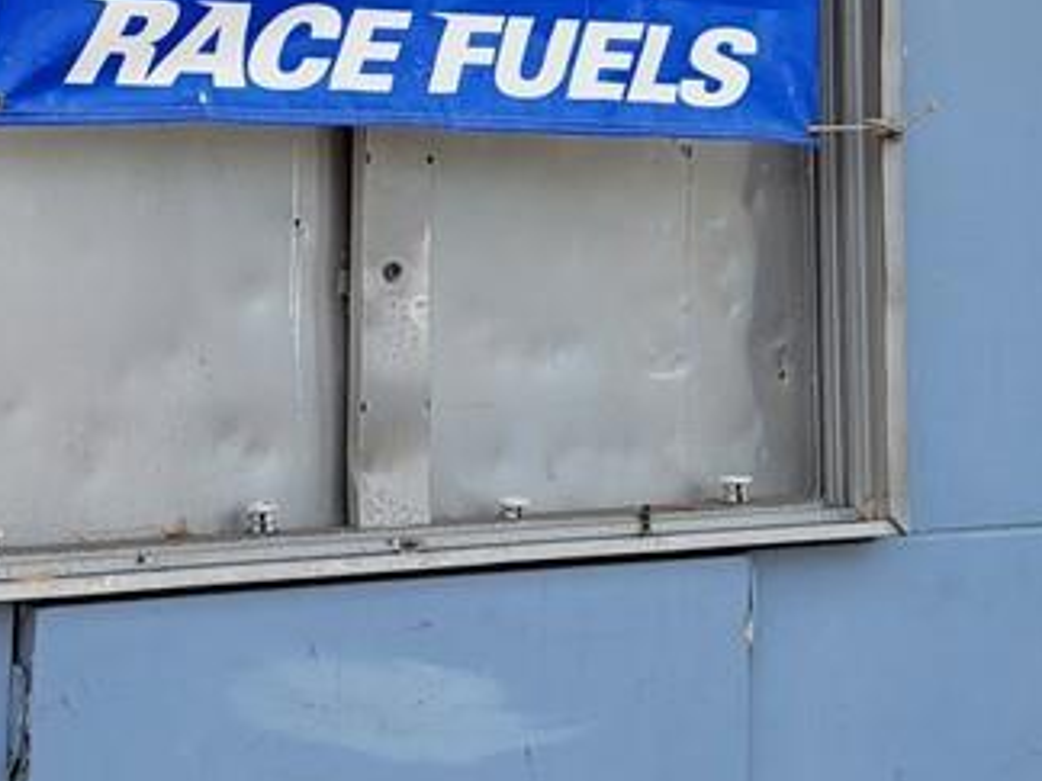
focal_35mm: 79
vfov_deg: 18.0
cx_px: 289
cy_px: -93
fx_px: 2378
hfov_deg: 24.5
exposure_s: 1/499
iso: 20
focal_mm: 7
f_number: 1.8
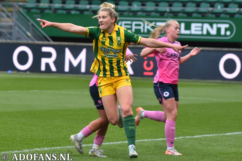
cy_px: 80
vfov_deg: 6.5
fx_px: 1412
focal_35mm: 210
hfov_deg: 9.8
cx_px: 121
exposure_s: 1/320
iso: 500
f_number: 3.5
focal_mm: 140
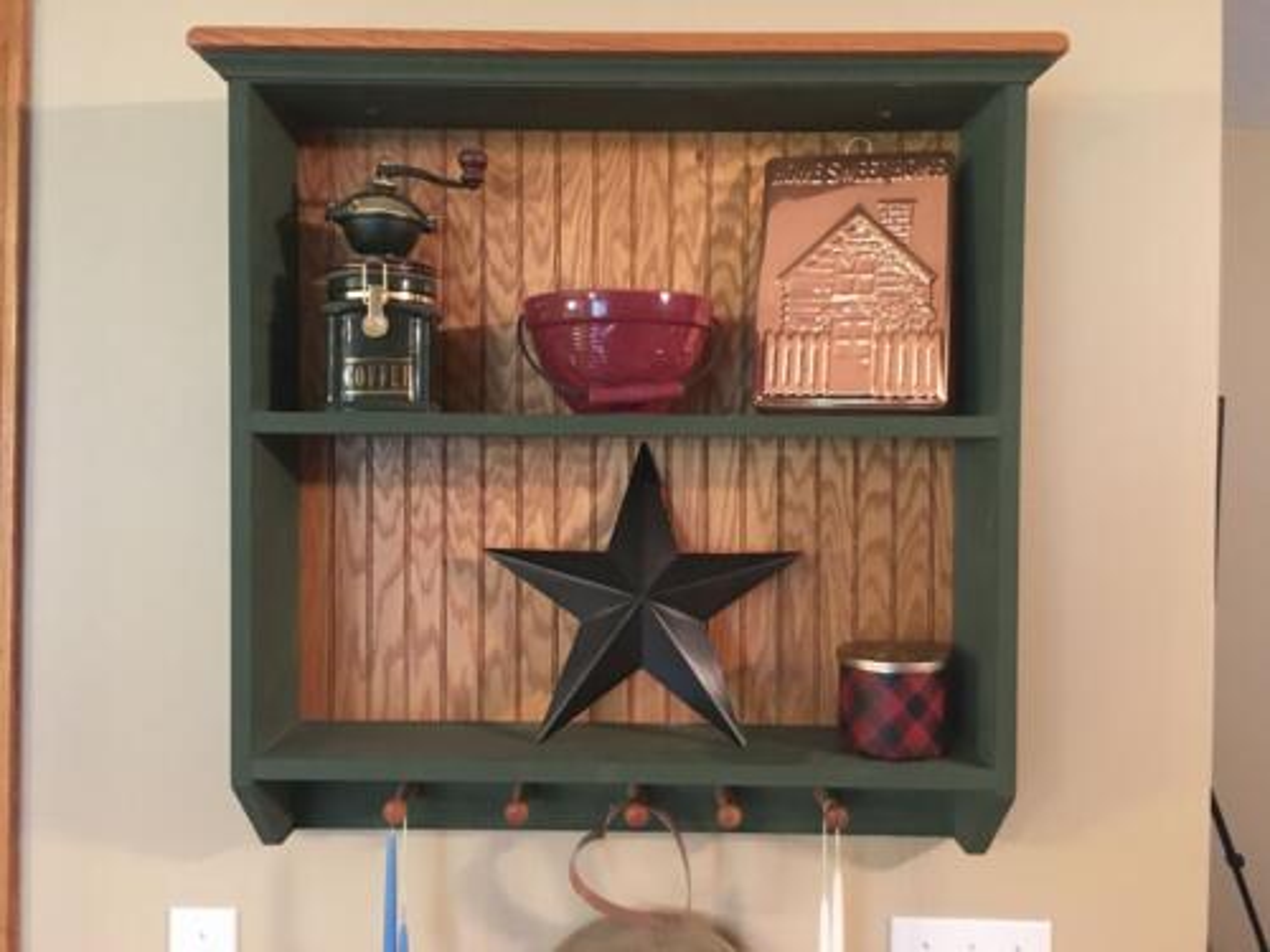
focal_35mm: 29
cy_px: 476
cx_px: 635
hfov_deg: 61.7
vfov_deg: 48.2
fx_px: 1064
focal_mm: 4.15
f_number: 2.2
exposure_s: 1/4
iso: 125
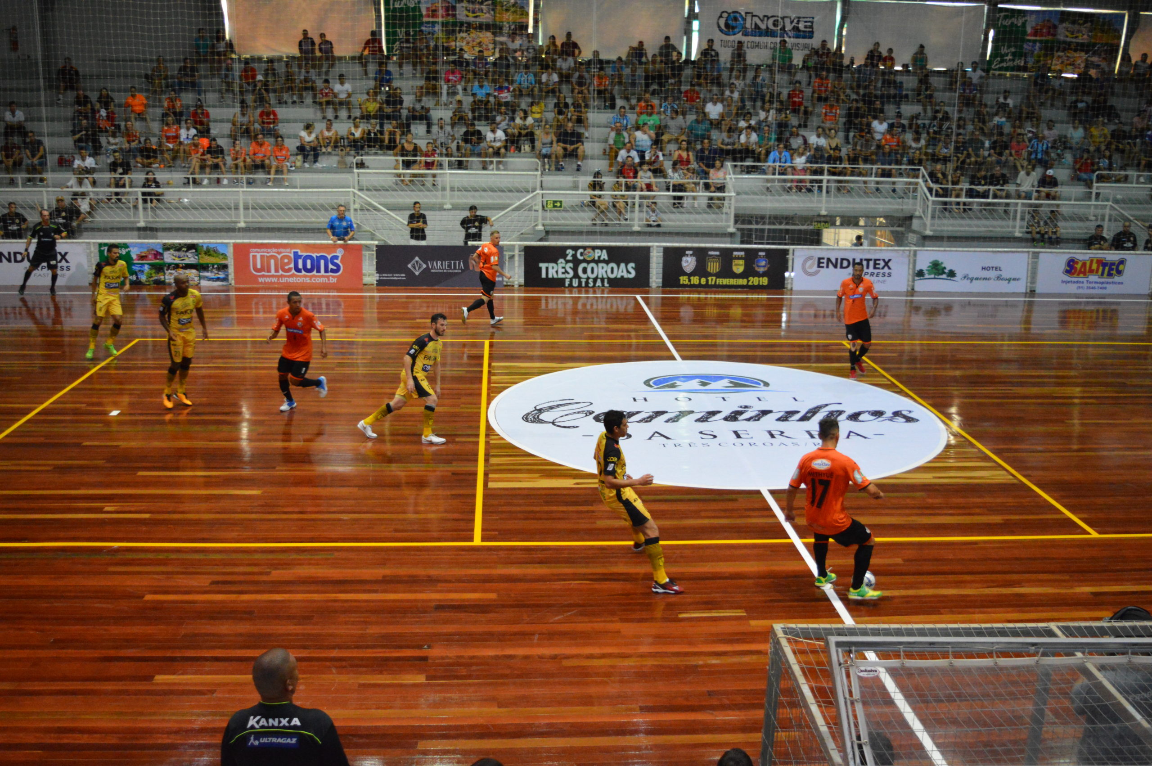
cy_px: 383
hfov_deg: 53.2
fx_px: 1151
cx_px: 576
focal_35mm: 36
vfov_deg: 36.8
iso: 3200
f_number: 4
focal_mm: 24
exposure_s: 1/200
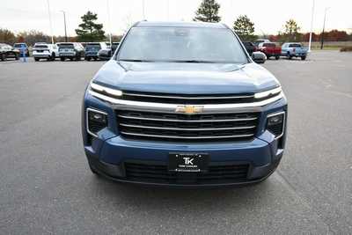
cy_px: 118
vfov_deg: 43.6
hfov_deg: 61.9
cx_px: 176
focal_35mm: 30
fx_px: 293
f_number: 5.6
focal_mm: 20
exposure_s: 1/250
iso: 720
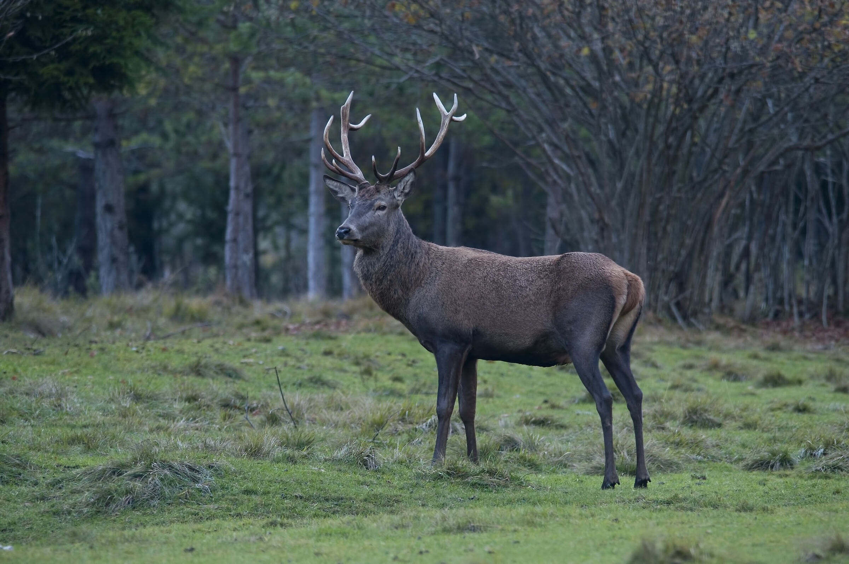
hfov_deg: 3.9
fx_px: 12366
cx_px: 424
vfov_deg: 2.6
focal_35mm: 525
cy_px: 282
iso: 400
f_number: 6.3
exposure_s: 1/125
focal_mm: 350
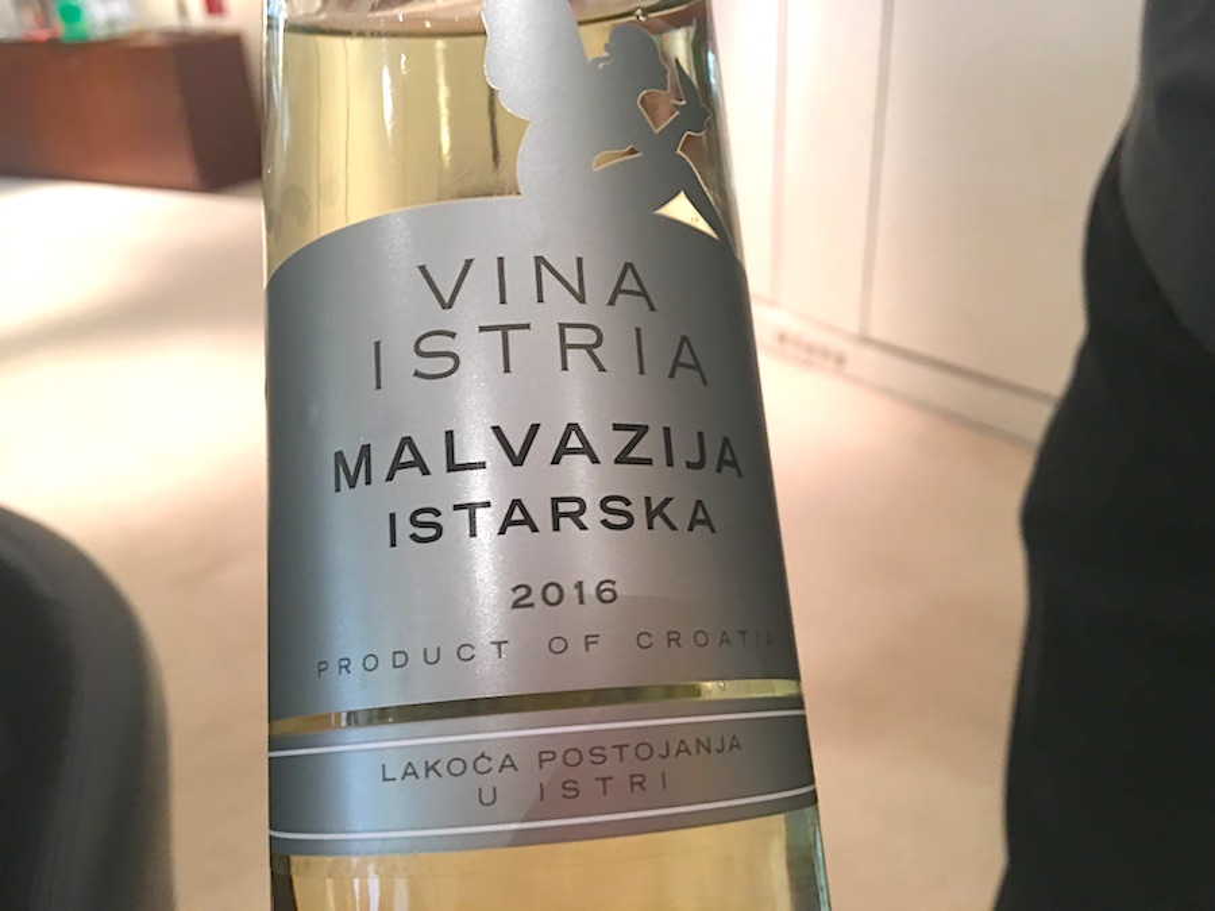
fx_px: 1018
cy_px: 456
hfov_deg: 61.7
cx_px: 608
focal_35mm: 29
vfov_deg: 48.2
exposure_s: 1/17
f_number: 2.2
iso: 80
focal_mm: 4.15
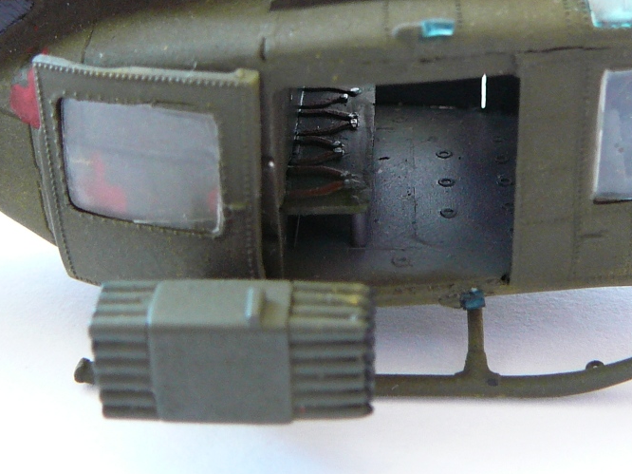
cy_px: 173
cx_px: 388
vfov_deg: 24.3
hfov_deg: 32.1
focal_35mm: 60
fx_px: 1095
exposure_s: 1/8
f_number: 2.8
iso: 200
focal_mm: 5.2
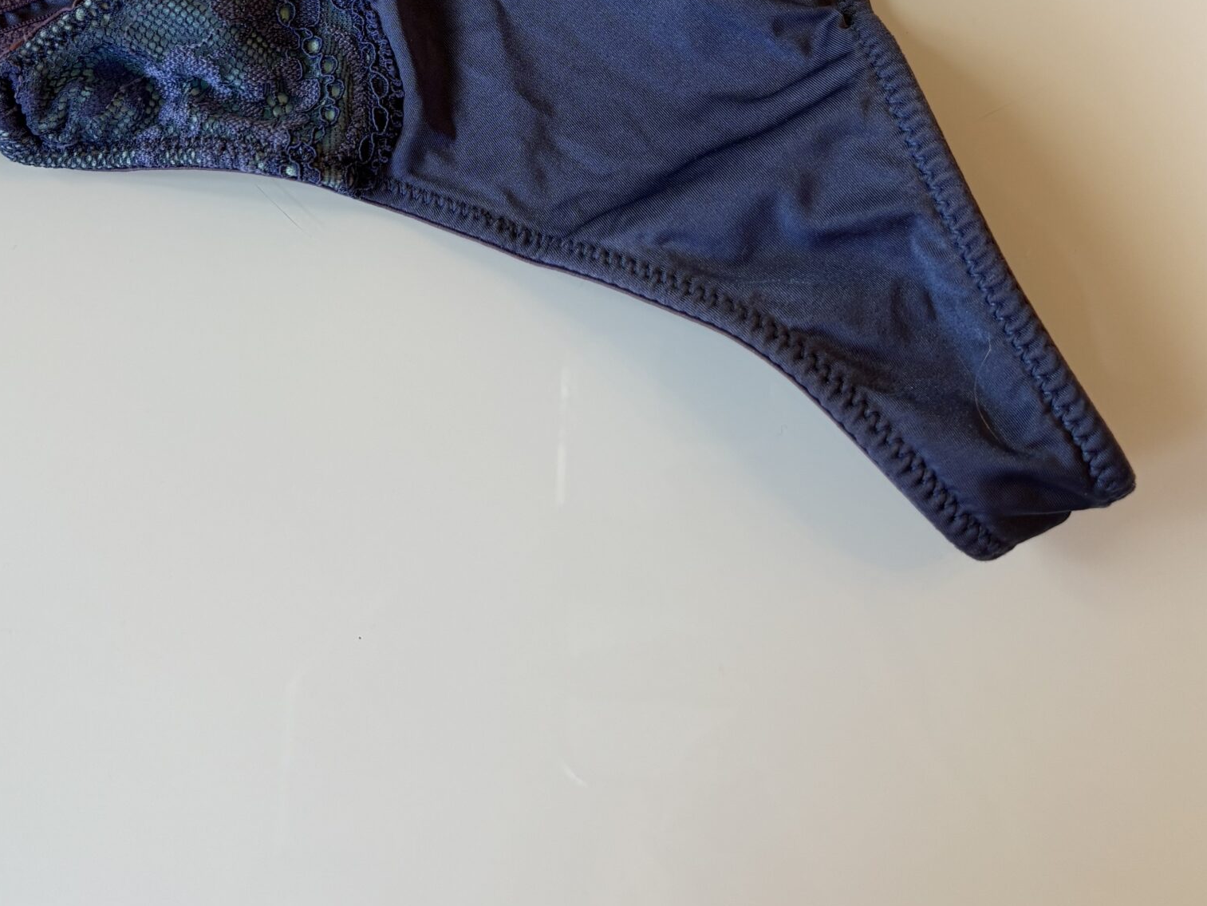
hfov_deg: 42.7
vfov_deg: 30.6
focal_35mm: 44
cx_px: 481
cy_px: 2
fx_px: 1534
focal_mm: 5.96
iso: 80
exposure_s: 1/50
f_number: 1.6
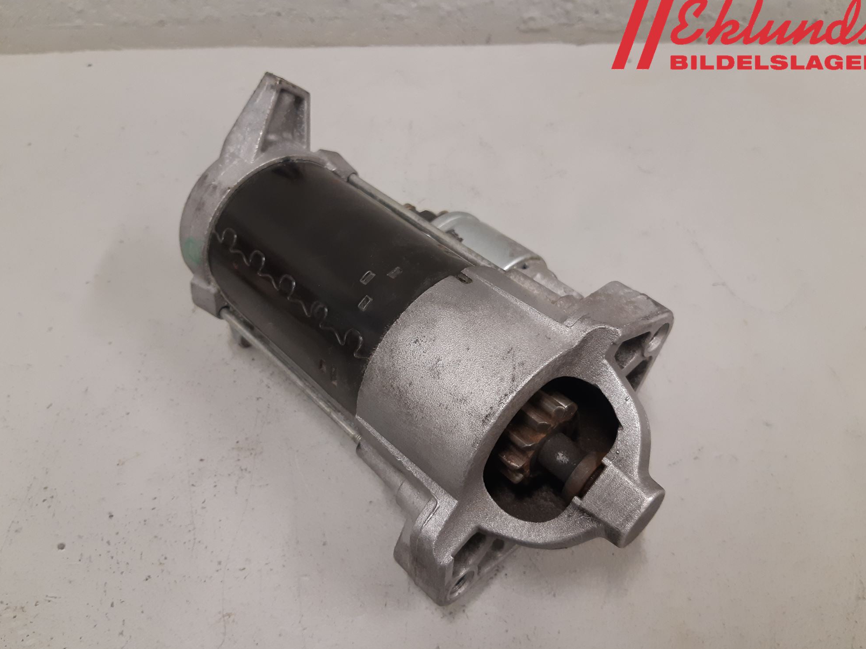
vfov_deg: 51.3
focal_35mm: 27
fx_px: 675
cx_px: 431
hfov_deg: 65.3
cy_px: 332
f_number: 1.7
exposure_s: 1/50
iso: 160
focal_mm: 3.93
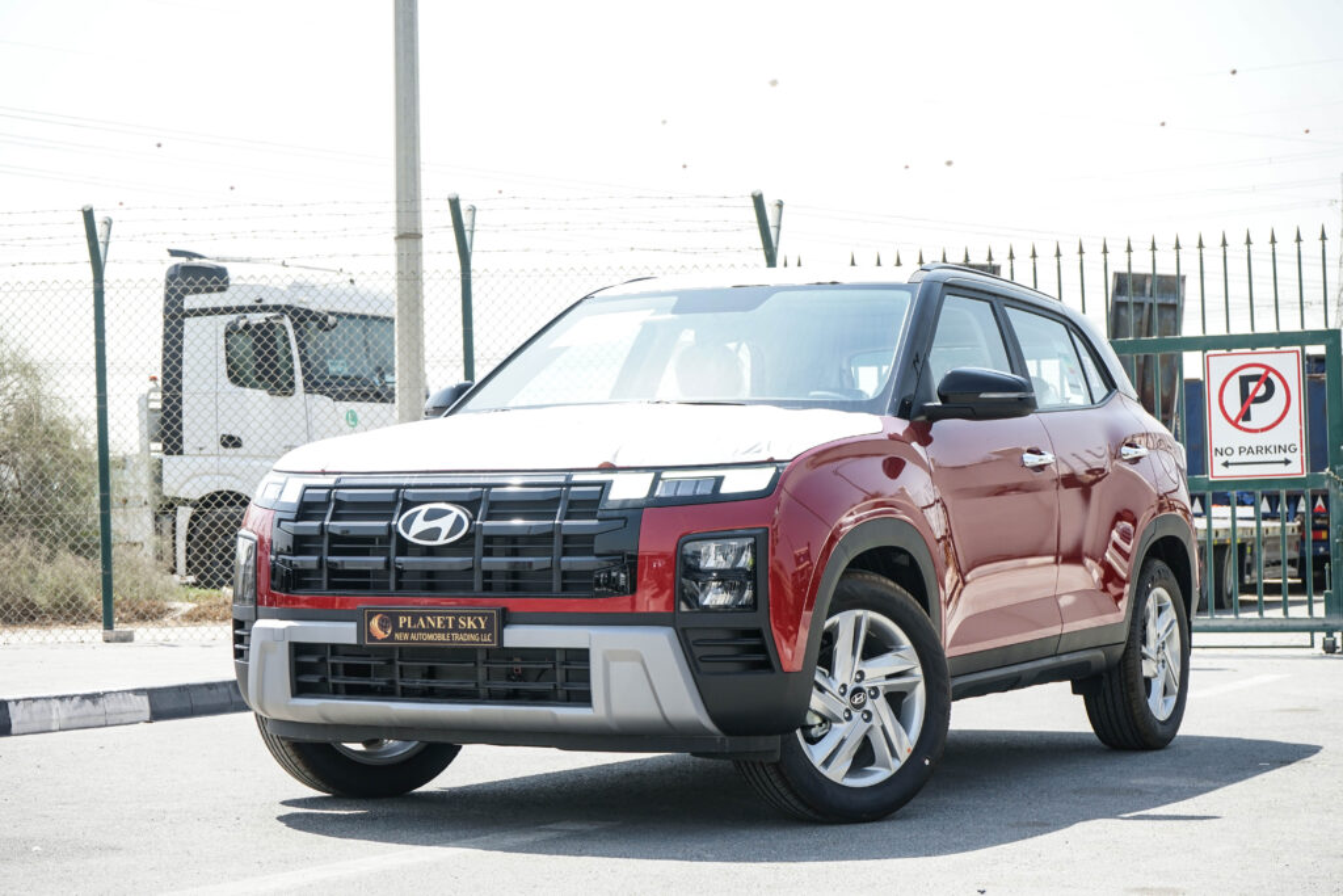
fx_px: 2612
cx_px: 672
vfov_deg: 19.5
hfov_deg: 28.8
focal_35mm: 70
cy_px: 448
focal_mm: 70
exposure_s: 1/320
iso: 400
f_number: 9
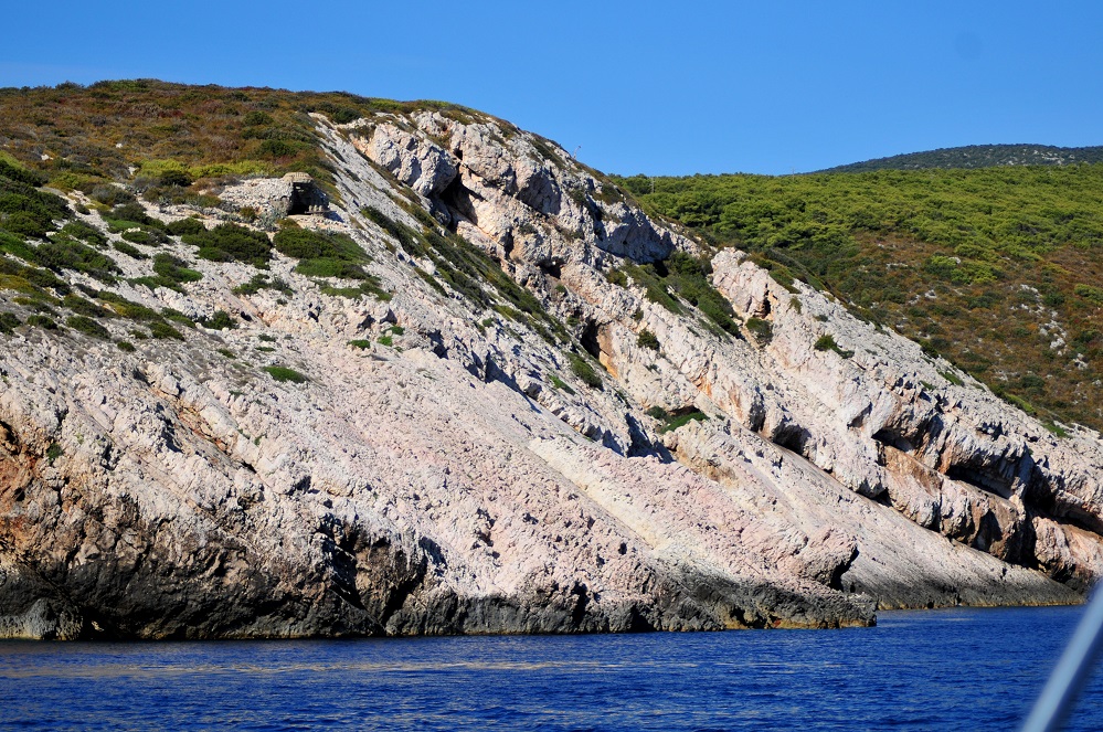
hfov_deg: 19.5
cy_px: 366
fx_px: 3212
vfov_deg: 13.0
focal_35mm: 105
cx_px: 552
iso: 250
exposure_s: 1/3200
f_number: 4
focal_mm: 70
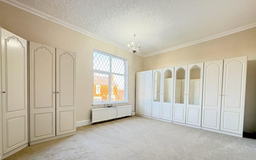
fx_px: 105
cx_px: 127
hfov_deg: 101.5
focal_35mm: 15
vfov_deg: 74.0
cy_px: 96
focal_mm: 2.22
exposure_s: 1/63
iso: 250
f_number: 2.2
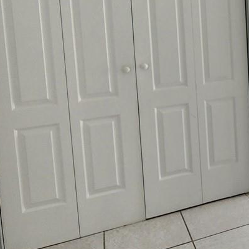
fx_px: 374
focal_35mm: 46
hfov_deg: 28.6
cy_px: 33
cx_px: 341
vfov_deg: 35.0
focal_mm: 2.2
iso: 100
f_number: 2.2
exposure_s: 1/120
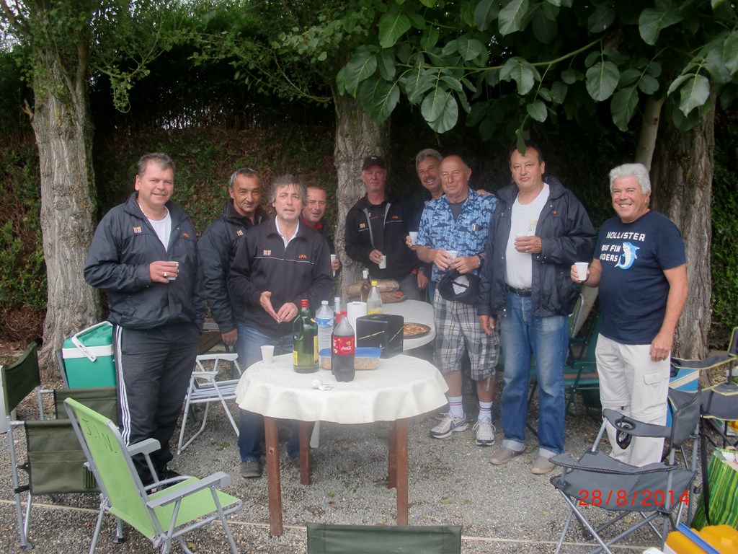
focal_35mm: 36
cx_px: 369
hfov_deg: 51.4
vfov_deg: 39.7
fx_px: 768
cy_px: 277
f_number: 2.8
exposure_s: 1/250
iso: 64
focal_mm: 6.3
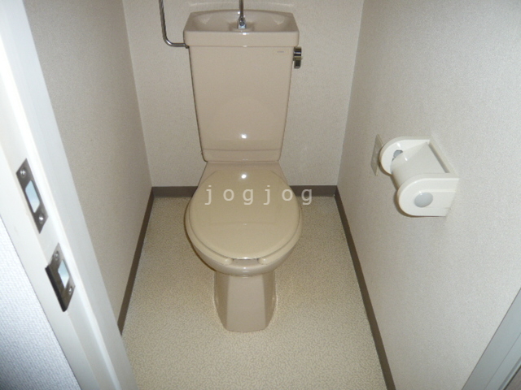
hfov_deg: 63.4
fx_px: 421
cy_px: 195
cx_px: 260
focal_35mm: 28
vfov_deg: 49.7
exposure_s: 1/30
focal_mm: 4.6
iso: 100
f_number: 2.8
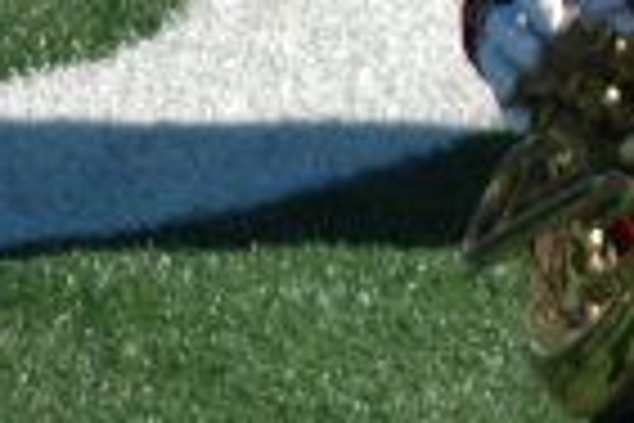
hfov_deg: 0.6
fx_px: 56967
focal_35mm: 3235
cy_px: -135
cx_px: 1740
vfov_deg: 0.4
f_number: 5.6
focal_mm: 380
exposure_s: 1/800
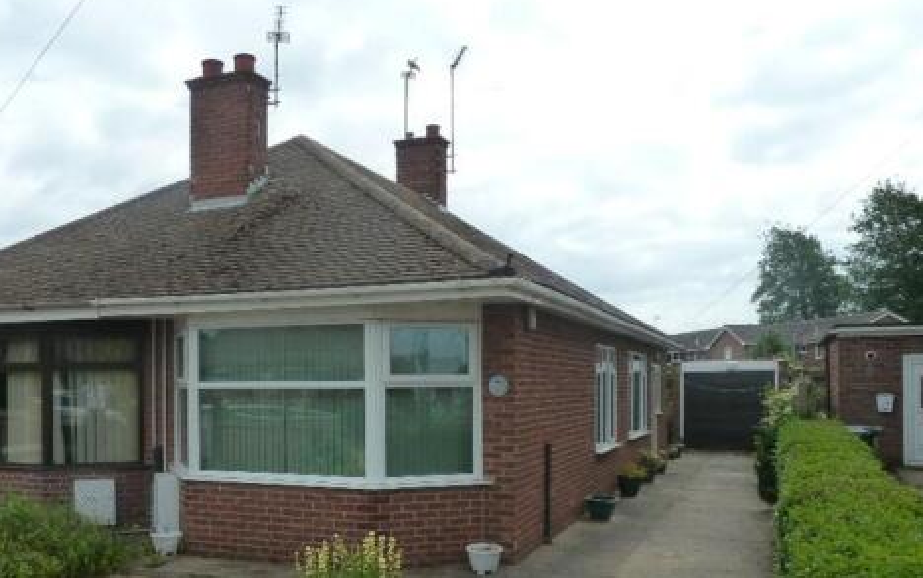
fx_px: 831
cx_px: 370
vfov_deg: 37.9
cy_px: 386
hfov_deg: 57.7
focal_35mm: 33
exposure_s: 1/500
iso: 125
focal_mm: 4.1
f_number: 4.5
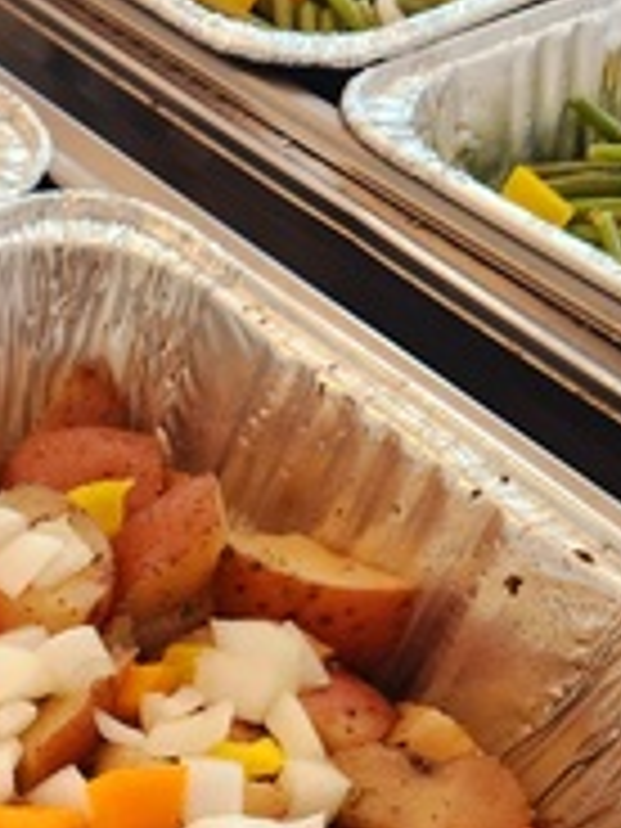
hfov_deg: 18.3
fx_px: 1794
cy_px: 814
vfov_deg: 24.9
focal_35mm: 75
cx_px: -184
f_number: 1.8
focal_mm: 5.4
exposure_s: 1/120
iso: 250
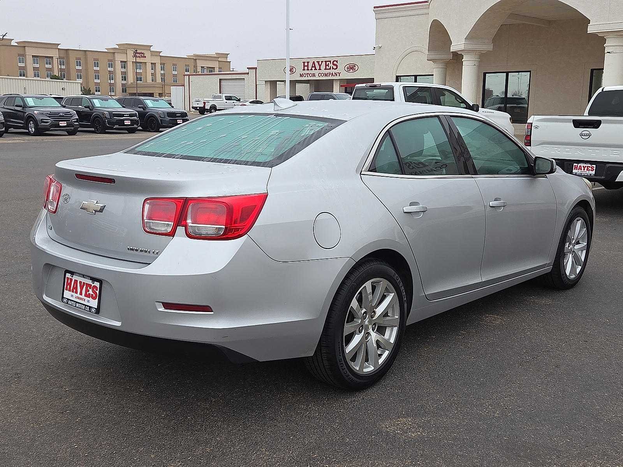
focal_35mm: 39
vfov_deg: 36.8
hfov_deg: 47.9
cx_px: 312
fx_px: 702
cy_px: 234
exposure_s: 1/833
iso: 76
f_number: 1.8
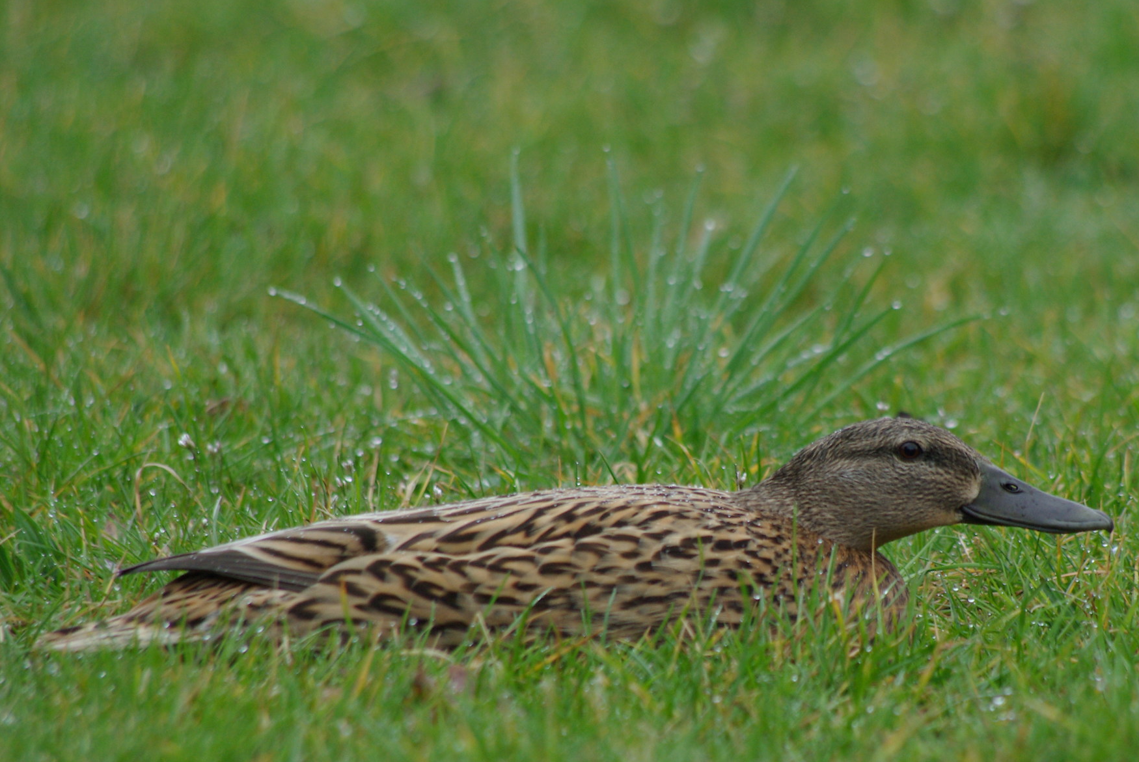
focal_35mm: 617
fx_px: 19542
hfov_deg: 3.3
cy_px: 515
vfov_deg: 2.2
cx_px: 760
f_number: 8
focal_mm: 300
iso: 400
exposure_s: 1/60
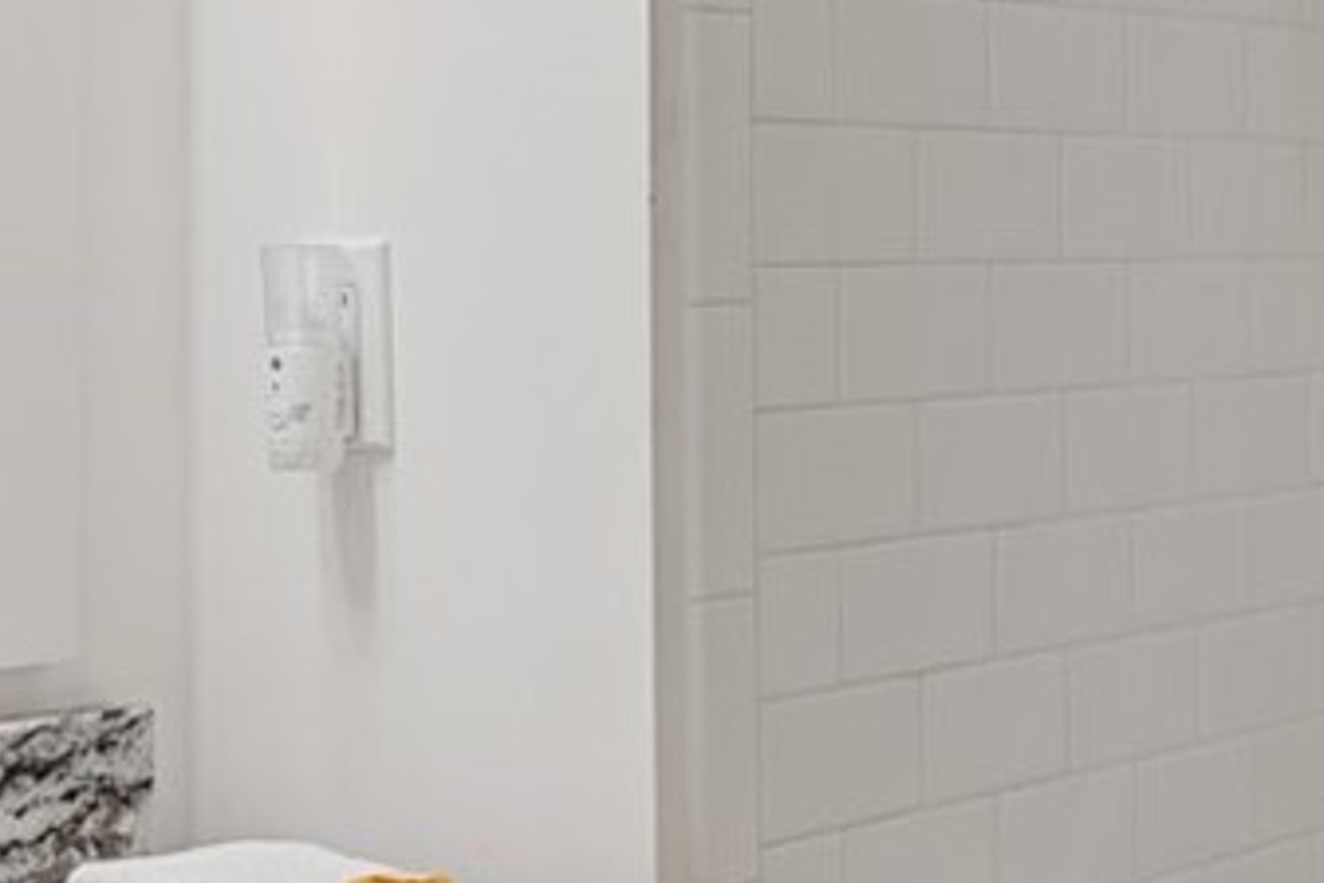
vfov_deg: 14.1
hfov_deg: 20.9
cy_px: 282
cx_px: 981
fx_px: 3567
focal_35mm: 97
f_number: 8
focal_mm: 16
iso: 100
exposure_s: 1/1.25
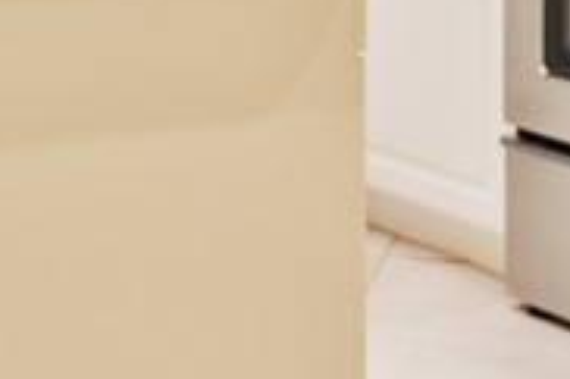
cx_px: 39
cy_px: -139
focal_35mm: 143
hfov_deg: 14.2
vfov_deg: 9.4
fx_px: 2262
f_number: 2.8
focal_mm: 24
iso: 1000
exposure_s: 1/160
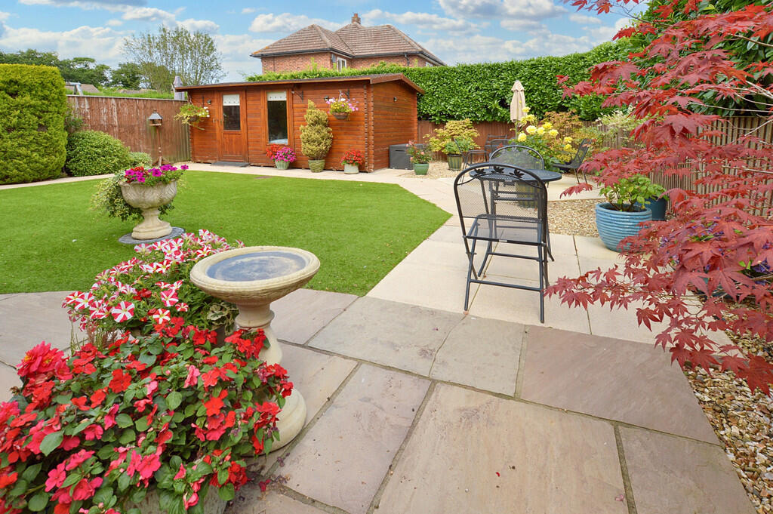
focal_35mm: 15
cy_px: 257
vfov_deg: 77.2
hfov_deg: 100.4
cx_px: 386
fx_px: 322
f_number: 8
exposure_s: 1/200
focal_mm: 10
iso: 200
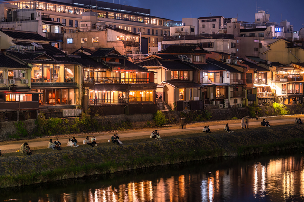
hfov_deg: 26.3
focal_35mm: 77
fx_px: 650
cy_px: 101
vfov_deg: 17.7
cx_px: 152
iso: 1000
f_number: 5.6
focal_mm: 77
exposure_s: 1
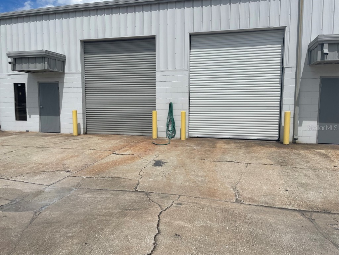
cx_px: 170
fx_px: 255
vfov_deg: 53.1
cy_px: 128
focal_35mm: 26
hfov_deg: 67.3
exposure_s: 1/9091
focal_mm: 4.2
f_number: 1.6
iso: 32
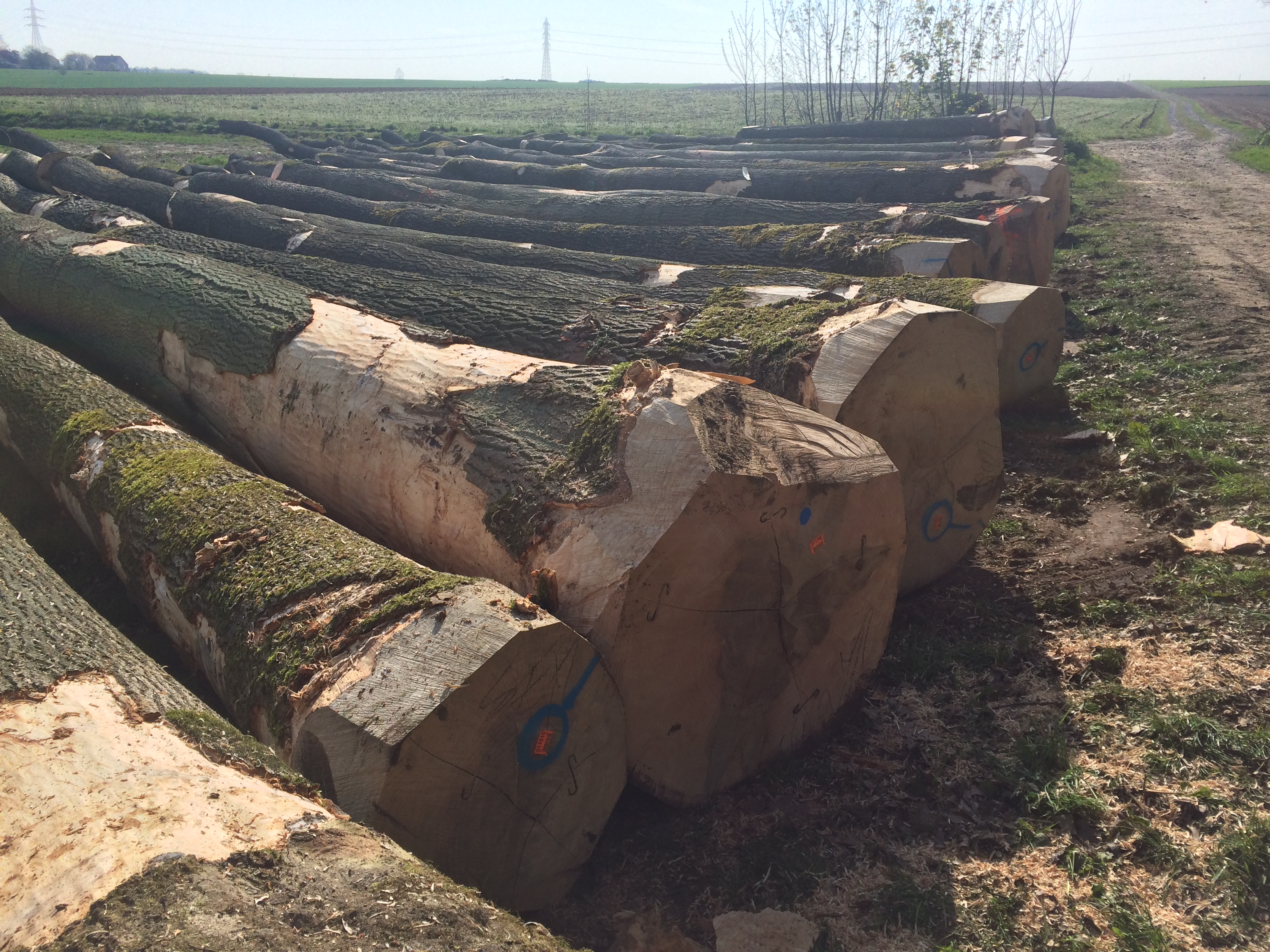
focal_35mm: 29
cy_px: 476
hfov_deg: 61.7
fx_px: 1064
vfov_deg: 48.2
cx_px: 635
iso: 32
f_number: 2.2
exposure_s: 1/1953
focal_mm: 4.15
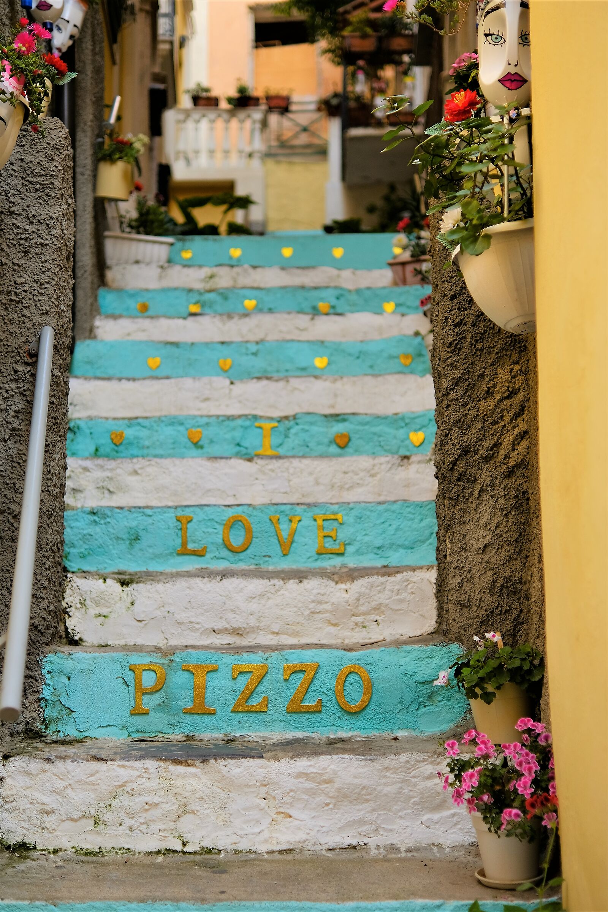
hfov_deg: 27.0
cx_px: 304
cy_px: 456
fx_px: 1267
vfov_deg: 39.6
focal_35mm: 50
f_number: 1.4
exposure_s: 1/1100
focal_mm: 33
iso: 200
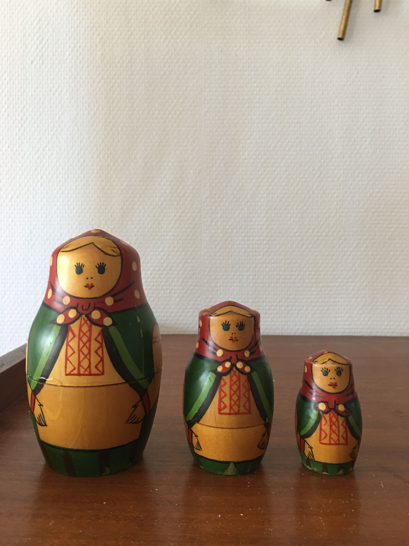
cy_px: 273
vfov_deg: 61.7
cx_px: 204
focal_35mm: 29
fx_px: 457
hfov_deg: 48.2
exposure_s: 1/10
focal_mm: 4.15
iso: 100
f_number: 2.2
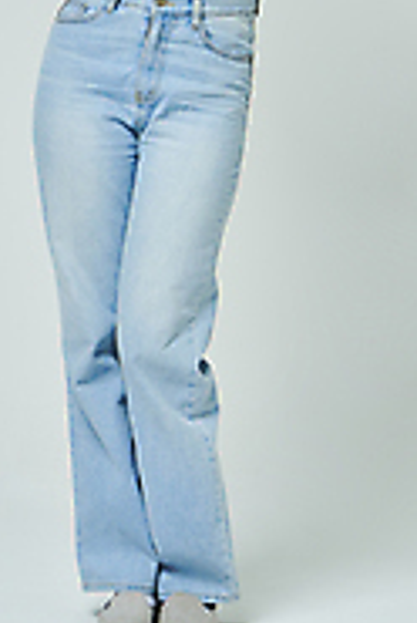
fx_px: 2614
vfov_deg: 13.4
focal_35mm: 151
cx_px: 180
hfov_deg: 9.1
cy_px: 20
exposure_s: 1/125
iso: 100
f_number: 11
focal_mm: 70
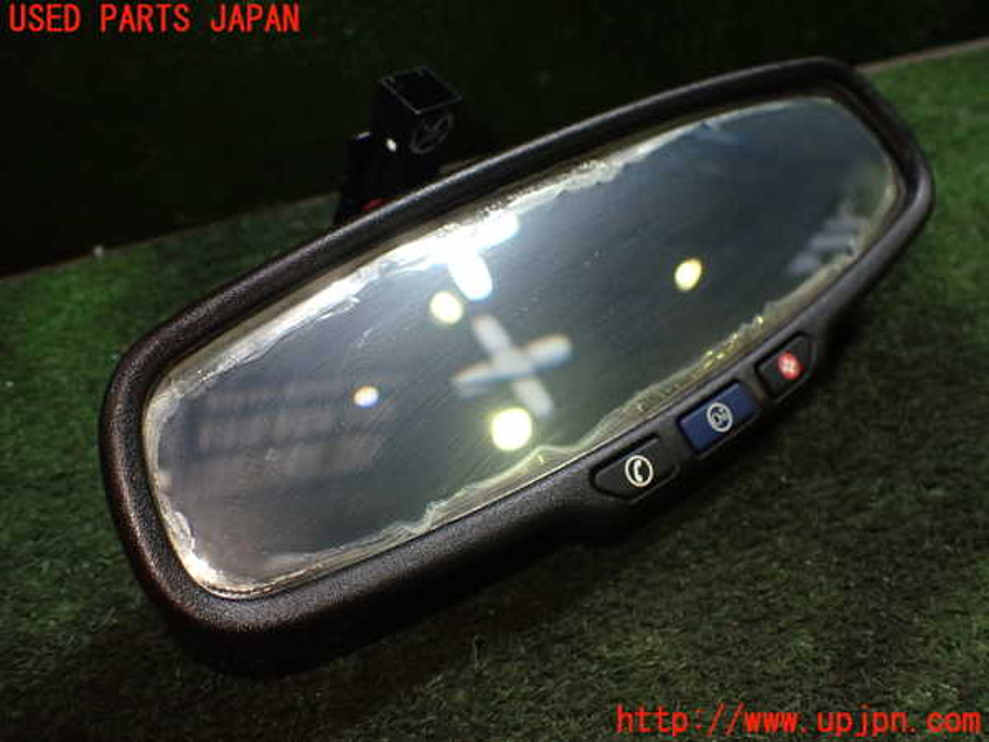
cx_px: 494
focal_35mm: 30
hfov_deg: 60.0
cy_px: 371
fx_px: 857
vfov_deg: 46.8
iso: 400
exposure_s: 1/125
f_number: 2.3
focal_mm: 5.4
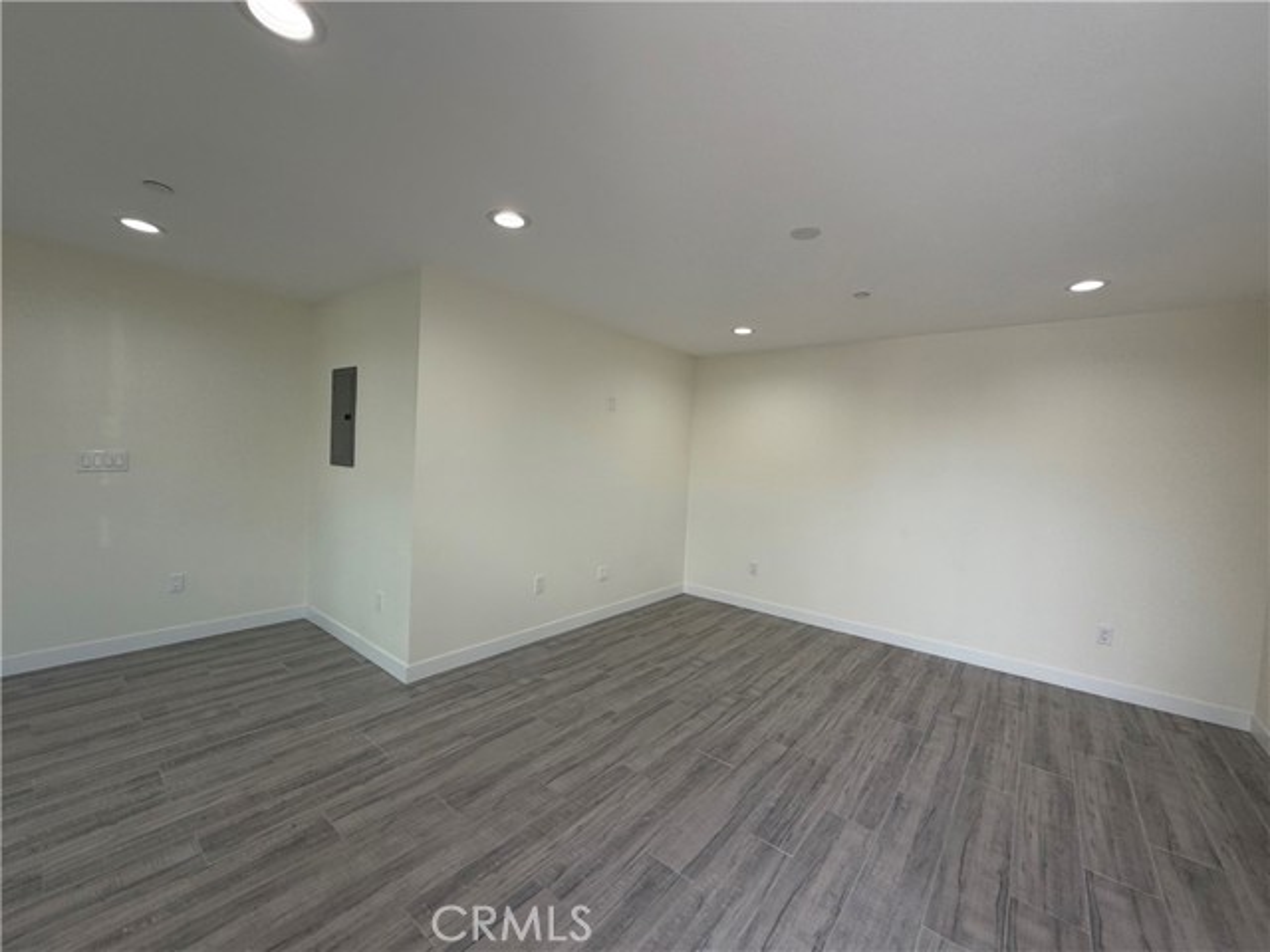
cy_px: 476
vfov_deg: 85.7
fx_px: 514
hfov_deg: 102.1
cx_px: 635
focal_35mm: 14
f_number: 2.2
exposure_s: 1/120
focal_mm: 2.22
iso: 64
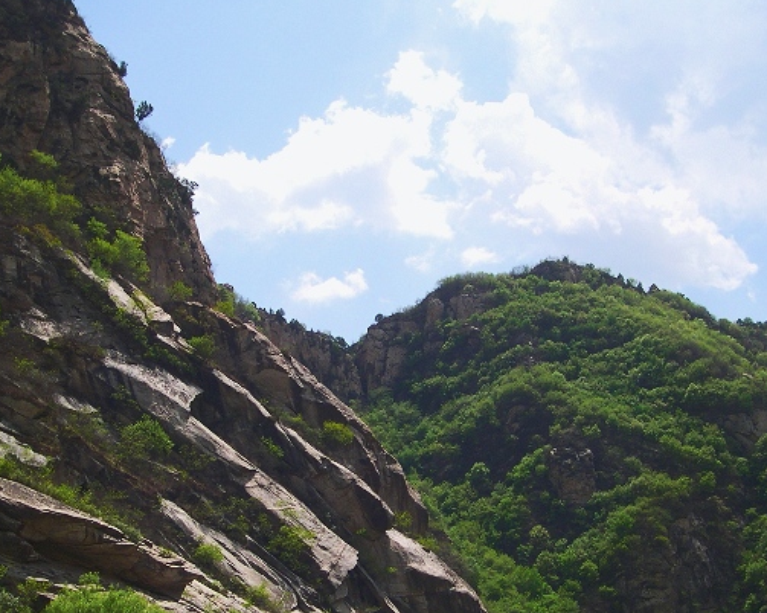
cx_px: 366
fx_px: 1339
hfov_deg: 32.0
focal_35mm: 59
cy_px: 412
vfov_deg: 25.6
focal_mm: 8
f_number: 7.6
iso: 100
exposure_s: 1/230
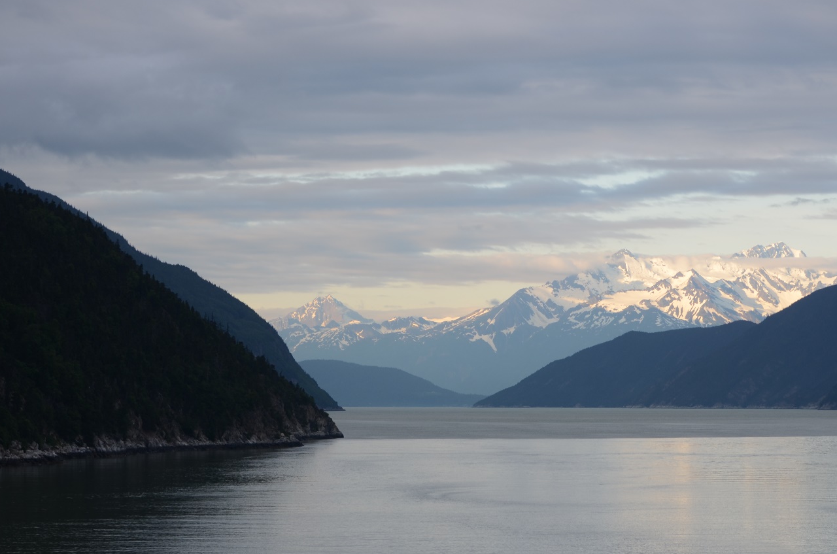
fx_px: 3131
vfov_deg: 10.1
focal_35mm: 135
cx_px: 487
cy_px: 337
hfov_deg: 15.2
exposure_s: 1/160
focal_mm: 72
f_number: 5.6
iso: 100
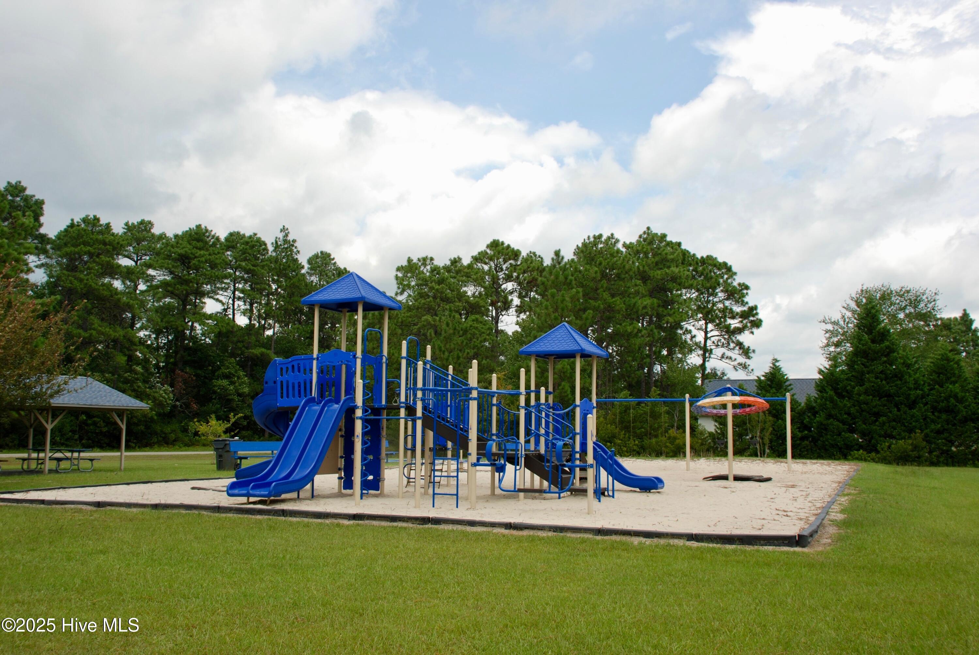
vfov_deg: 40.1
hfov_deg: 57.2
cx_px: 490
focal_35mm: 33
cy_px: 328
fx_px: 898
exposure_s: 1/200
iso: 100
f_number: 7.1
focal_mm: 22
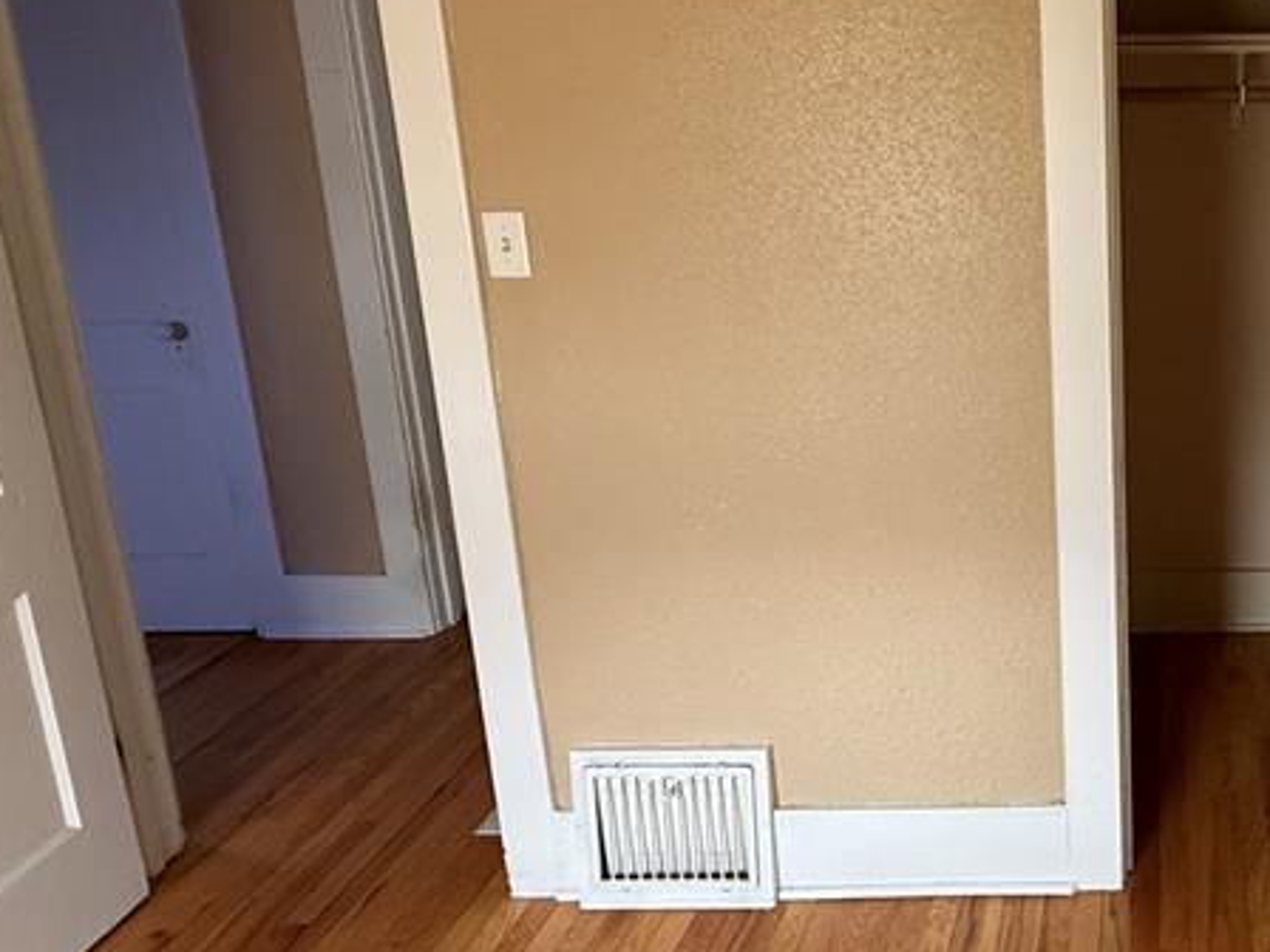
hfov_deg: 49.5
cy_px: 279
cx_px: 1182
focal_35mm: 32
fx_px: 1174
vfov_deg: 43.2
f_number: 2.2
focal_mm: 2.22
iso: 400
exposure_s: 1/72
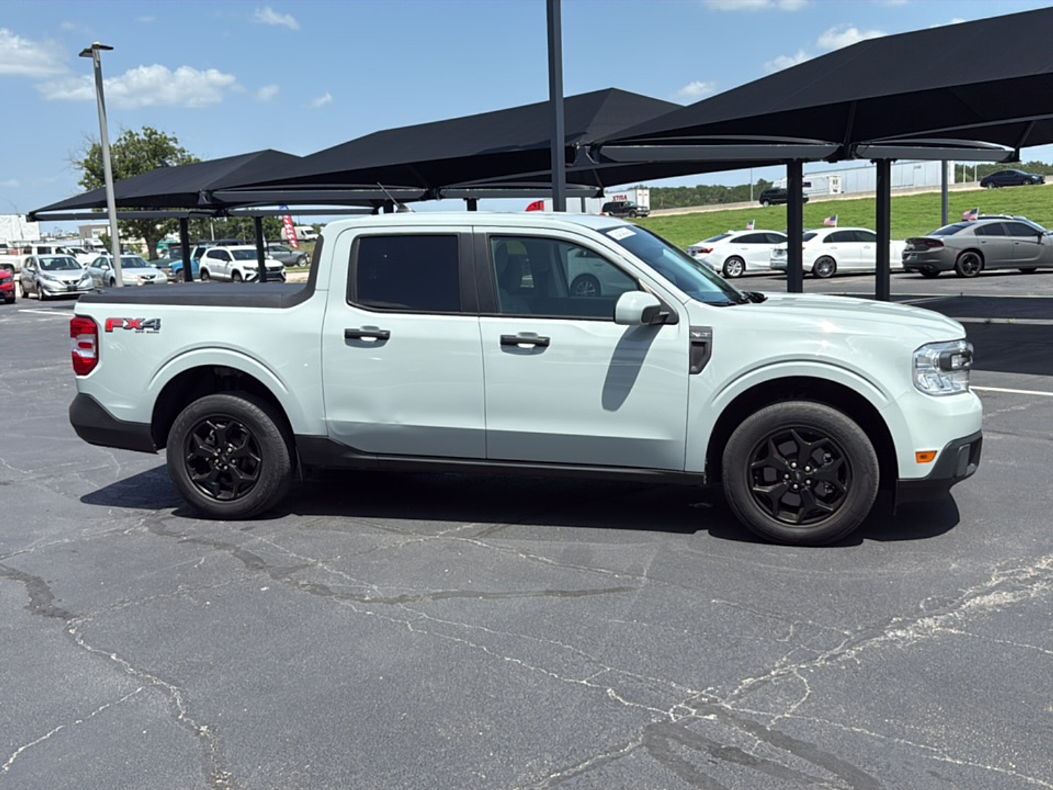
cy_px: 395
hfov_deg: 61.7
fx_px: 882
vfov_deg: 48.2
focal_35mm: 29
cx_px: 526
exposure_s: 1/3759
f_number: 1.78
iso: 80
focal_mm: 6.76
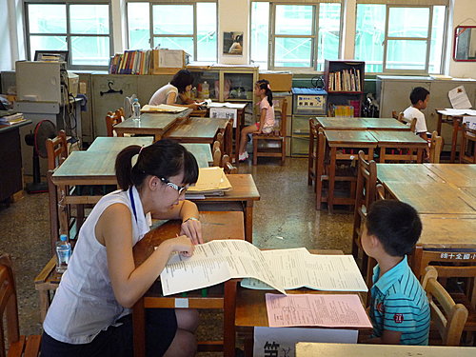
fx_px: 578
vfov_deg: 34.3
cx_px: 238
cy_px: 178
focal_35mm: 42
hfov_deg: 44.8
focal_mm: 7.3
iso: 250
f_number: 4.1
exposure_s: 1/40
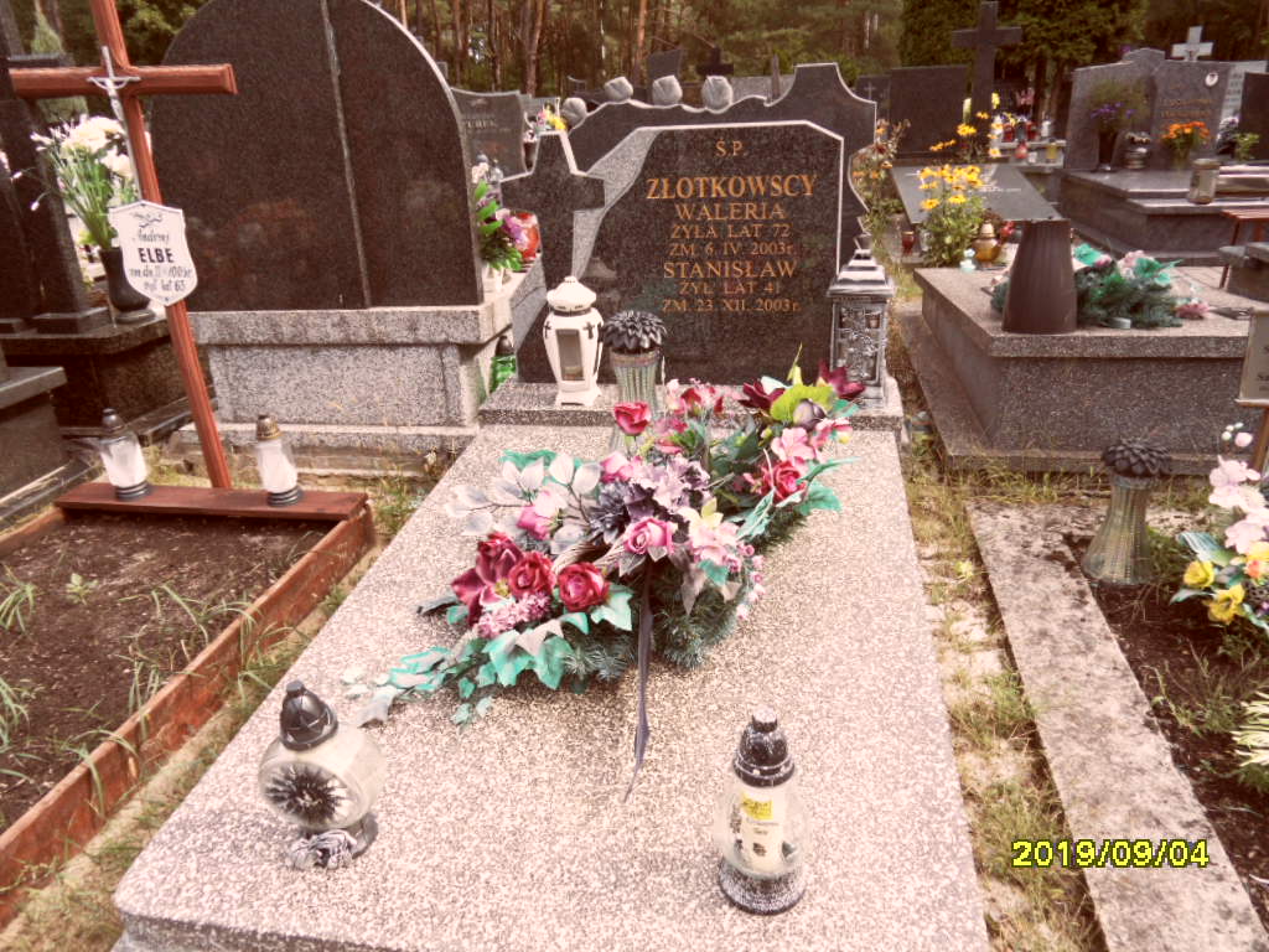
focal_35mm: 24
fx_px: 880
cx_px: 634
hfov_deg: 71.6
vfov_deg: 56.8
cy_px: 476
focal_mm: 3.9
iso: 80
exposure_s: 1/350
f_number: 3.2
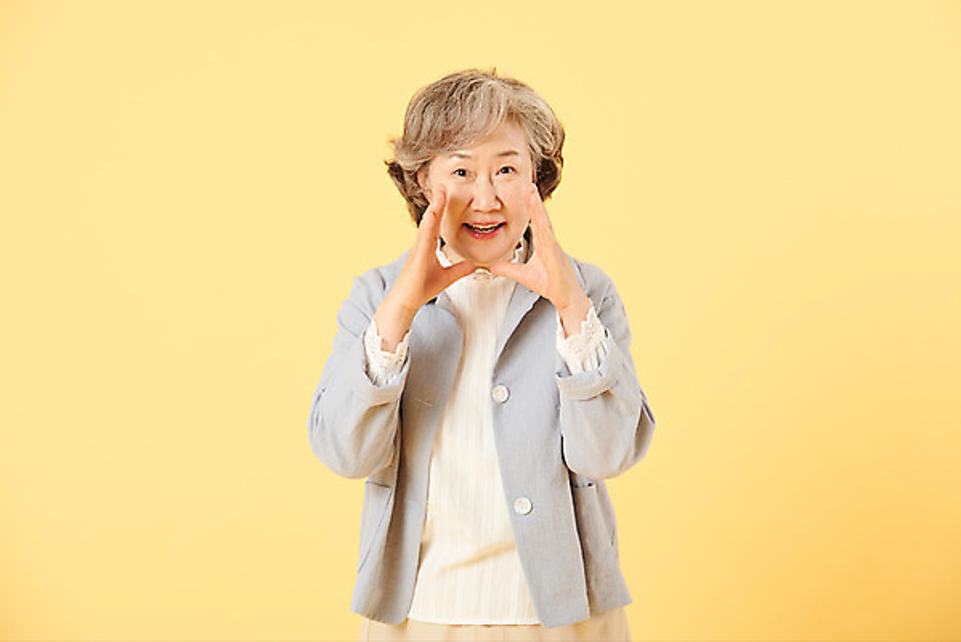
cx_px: 480
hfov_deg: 12.4
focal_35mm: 165
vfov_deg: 8.3
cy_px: 321
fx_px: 4407
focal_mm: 165
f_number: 8
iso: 100
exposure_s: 1/125
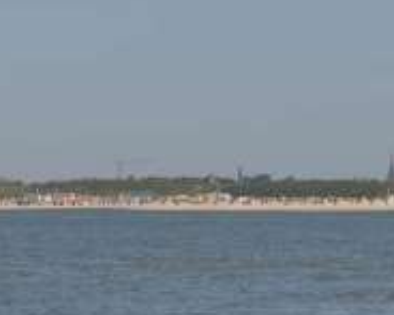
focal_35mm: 286
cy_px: 109
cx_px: -109
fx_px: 3333
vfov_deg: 5.4
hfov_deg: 6.7
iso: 125
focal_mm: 70
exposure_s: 1/400
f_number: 10
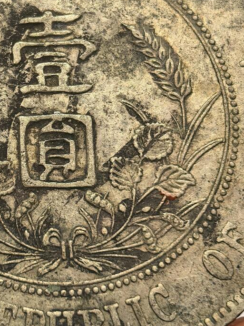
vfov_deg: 13.9
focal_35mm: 142
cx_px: 51
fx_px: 1336
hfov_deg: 10.4
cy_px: 147
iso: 250
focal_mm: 6.98
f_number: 2
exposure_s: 1/100
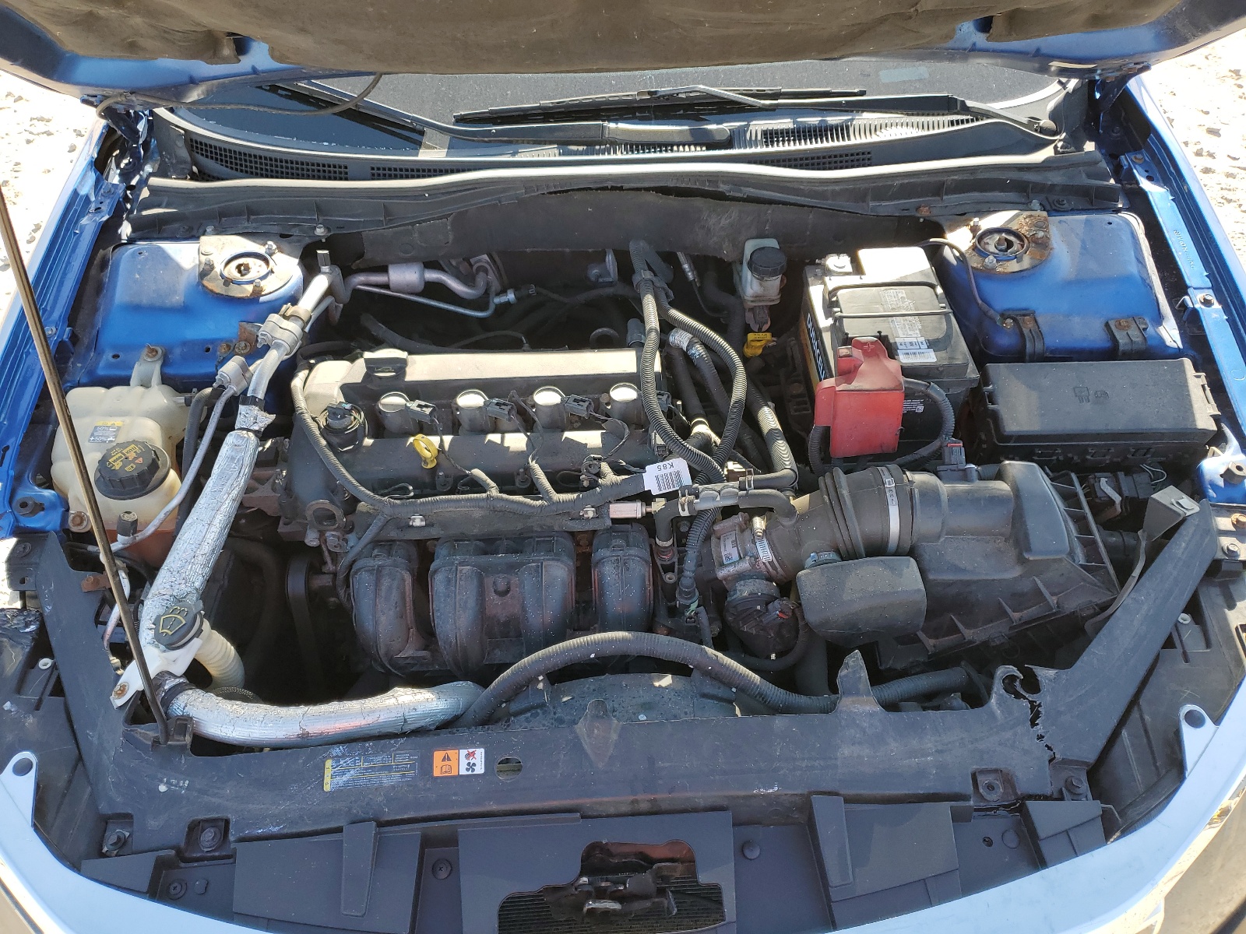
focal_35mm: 26
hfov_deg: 67.3
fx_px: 936
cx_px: 623
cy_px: 467
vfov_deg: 53.1
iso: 50
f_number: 1.5
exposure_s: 1/435
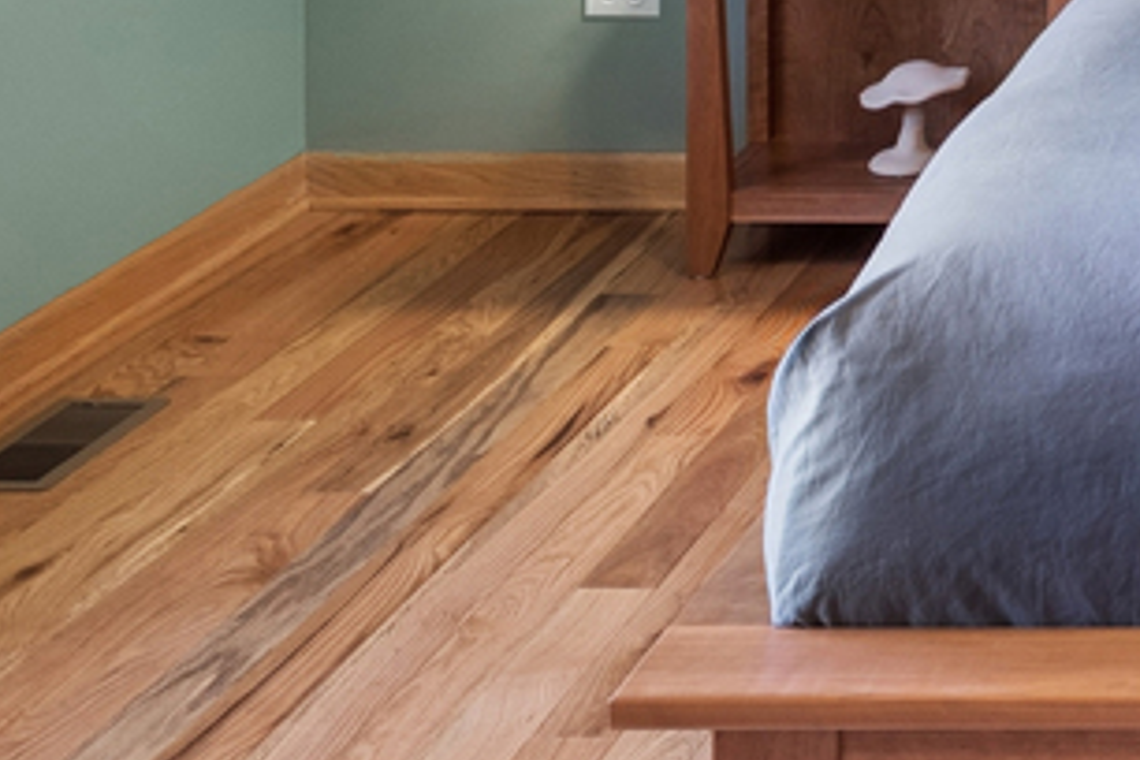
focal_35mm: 90
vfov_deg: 13.4
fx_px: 2850
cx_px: 1654
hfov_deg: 19.9
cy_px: -659
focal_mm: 17
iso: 200
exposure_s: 1/20
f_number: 8
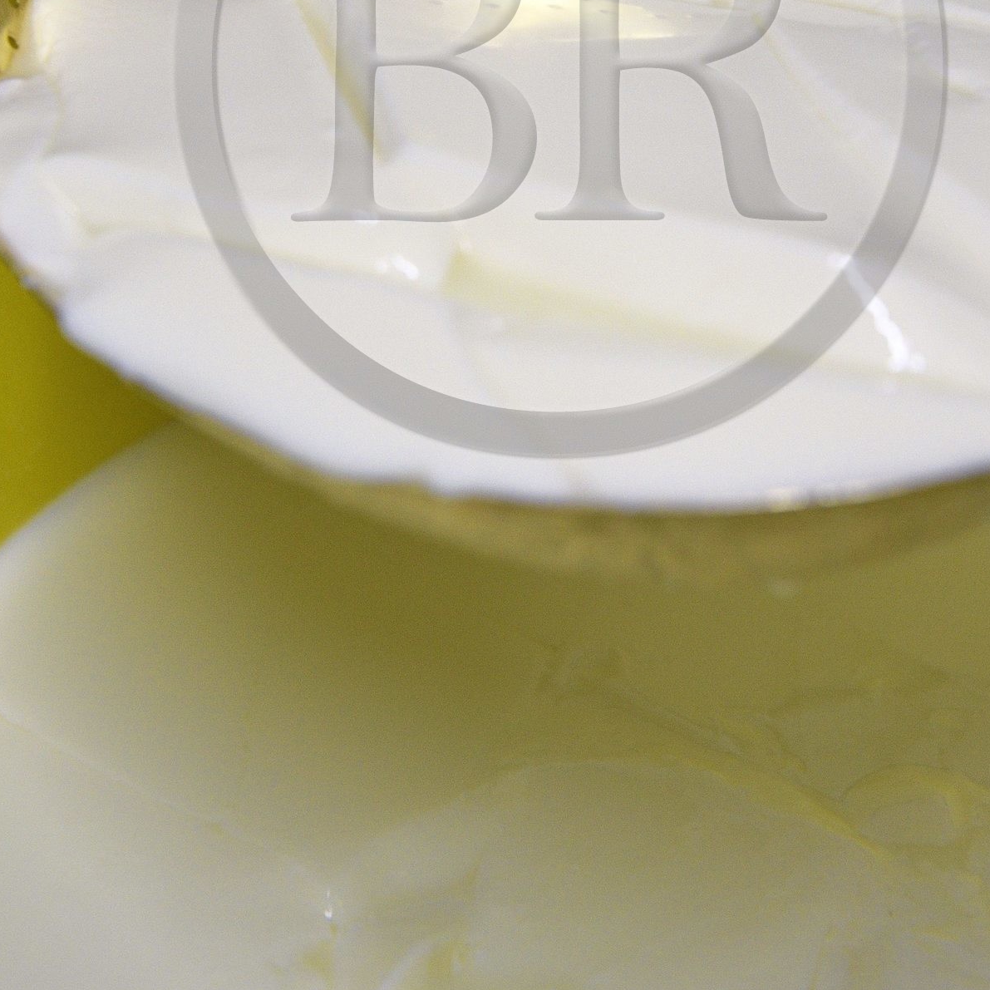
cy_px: 68
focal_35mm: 96
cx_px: 556
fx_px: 3106
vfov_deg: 17.8
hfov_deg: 18.1
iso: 1600
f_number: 6.3
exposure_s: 1/100
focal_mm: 56
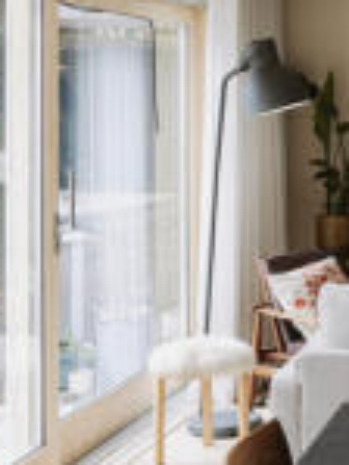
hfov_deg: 14.5
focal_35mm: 92
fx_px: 1235
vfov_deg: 21.1
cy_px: 117
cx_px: 594
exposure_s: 1/6
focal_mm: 30
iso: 100
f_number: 8
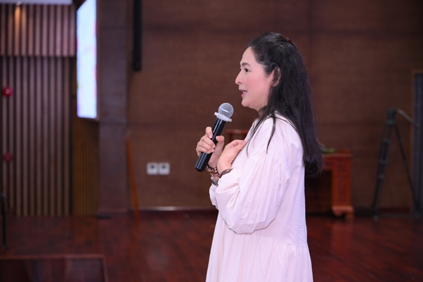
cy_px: 141
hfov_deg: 25.4
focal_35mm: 80
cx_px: 212
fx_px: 940
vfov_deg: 17.1
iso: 2000
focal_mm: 80
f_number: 4
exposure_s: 1/200
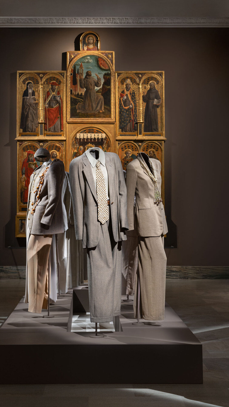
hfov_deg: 18.8
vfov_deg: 32.8
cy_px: 204
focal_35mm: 64
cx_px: 94
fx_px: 691
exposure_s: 1.3
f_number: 13
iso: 250
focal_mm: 61
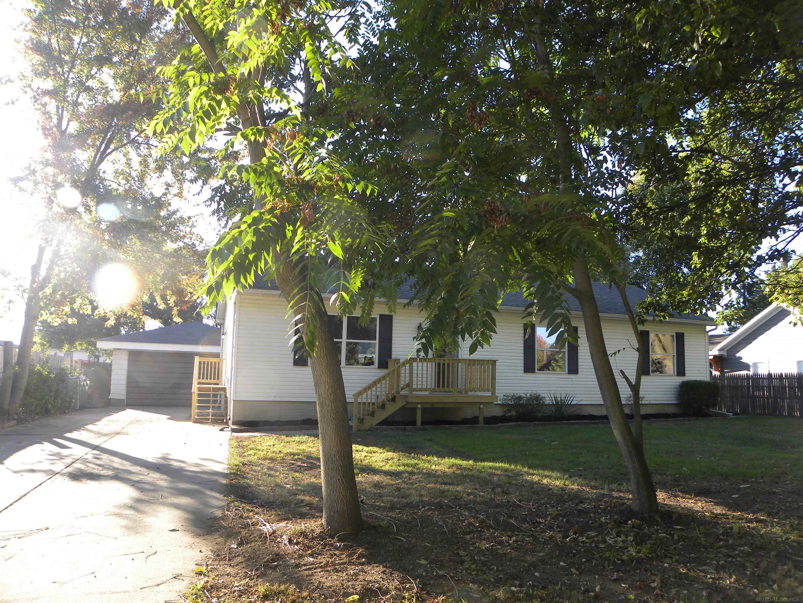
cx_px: 402
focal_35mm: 26
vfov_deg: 53.1
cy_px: 302
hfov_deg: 67.3
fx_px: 603
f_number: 3.5
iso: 64
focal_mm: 4.6
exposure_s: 1/113
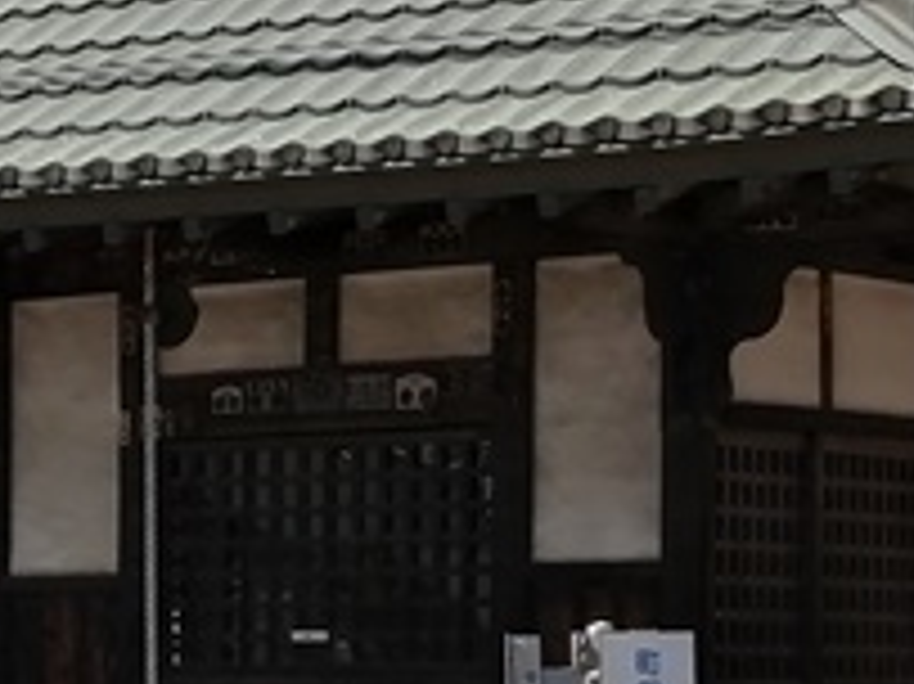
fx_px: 4196
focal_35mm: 159
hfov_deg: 12.3
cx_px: -32
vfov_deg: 9.3
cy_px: 574
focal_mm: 3.62
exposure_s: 1/1277
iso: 50
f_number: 1.8
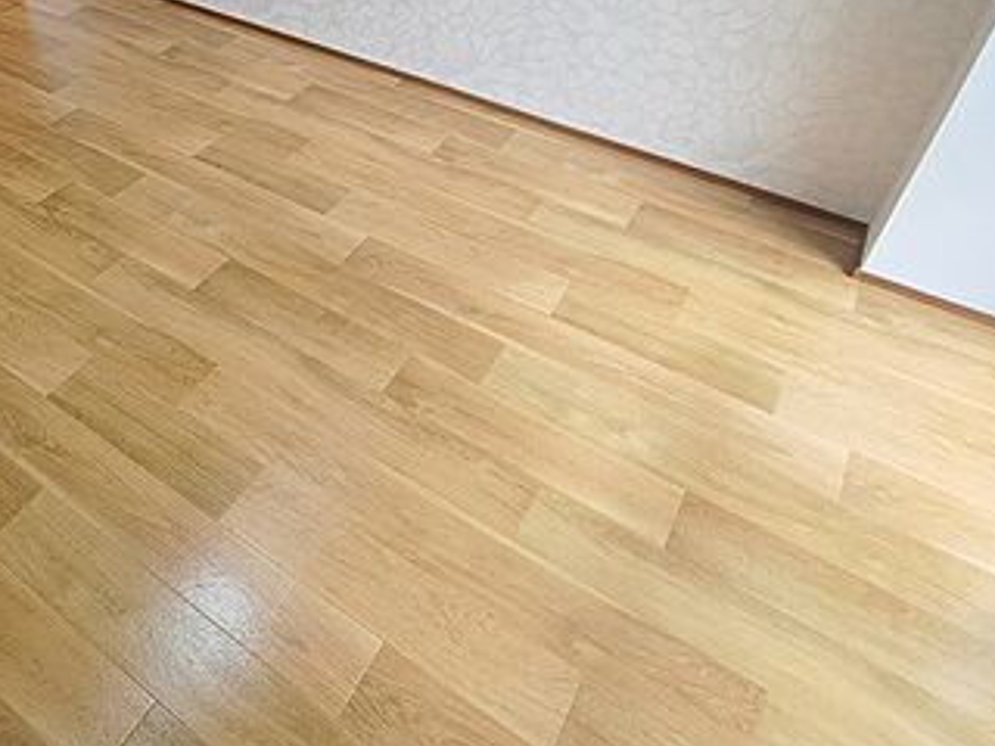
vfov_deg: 50.8
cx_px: 320
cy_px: 186
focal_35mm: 26
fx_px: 747
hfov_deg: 65.3
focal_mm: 1.74
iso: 50
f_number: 2.2
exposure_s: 1/50
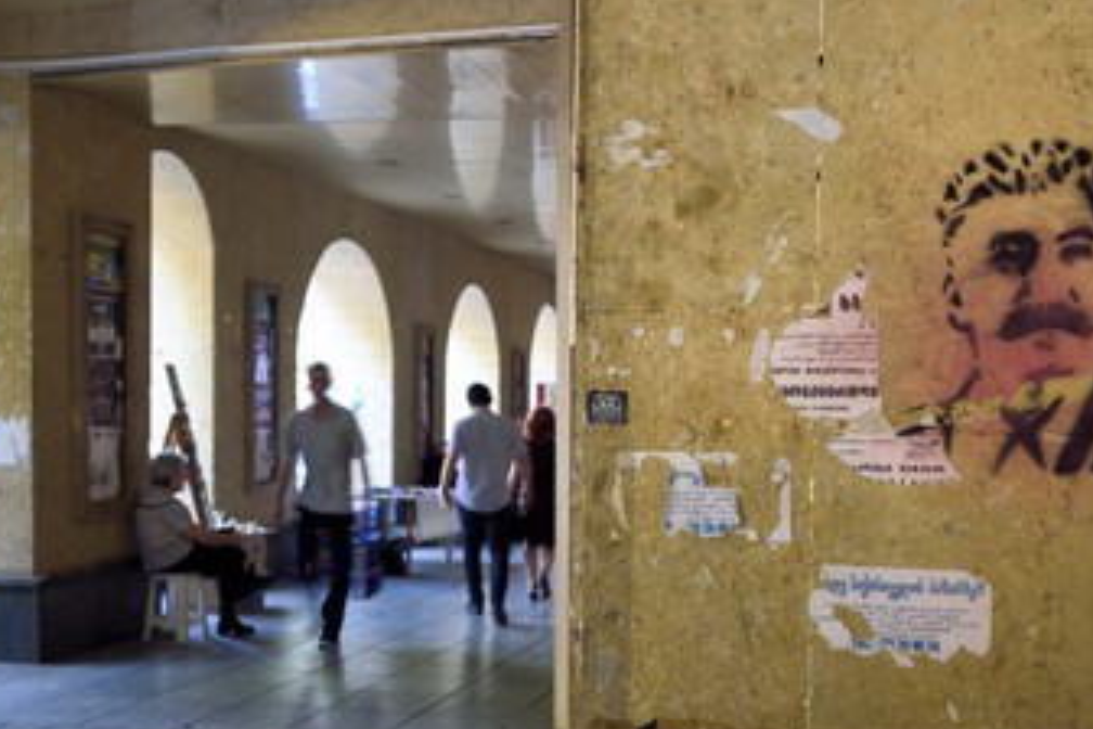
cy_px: 446
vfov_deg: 33.3
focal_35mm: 40
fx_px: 1214
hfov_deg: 48.4
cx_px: 586
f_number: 5.6
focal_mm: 32
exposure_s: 1/10
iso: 200
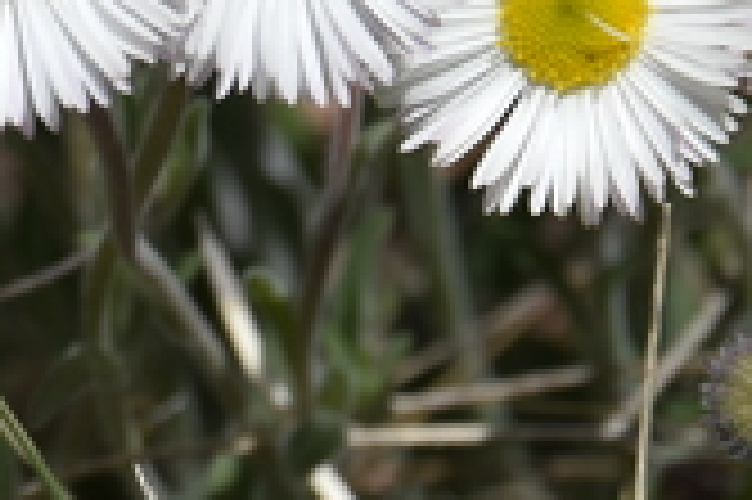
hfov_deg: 0.9
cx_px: -360
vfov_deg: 0.6
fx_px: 48017
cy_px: 216
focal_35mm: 2301
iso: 100
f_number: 10
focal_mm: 300
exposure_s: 1/640
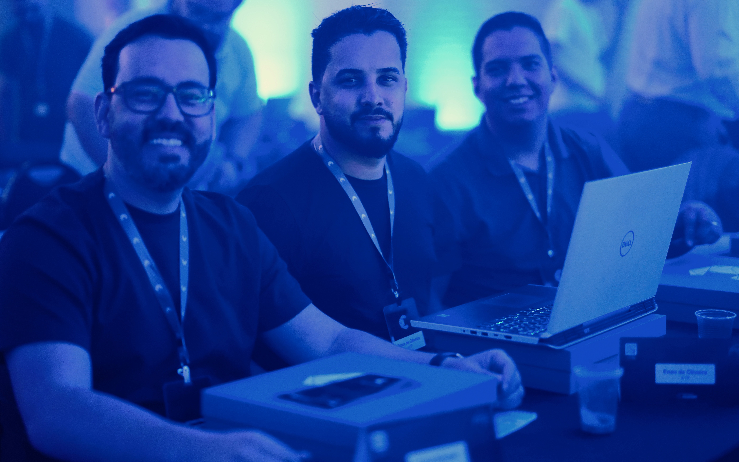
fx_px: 1289
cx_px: 341
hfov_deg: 32.0
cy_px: 201
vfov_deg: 20.3
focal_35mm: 64
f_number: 1.2
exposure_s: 1/160
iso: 2500
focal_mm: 50
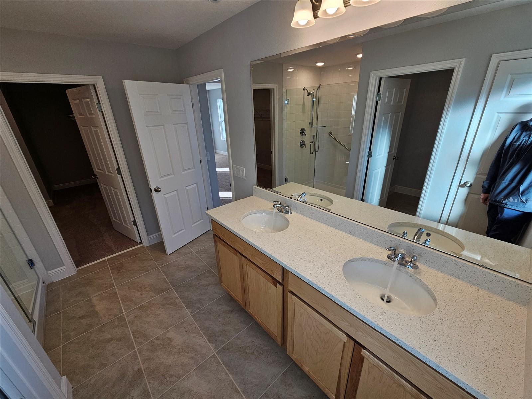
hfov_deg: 106.2
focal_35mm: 13
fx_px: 200
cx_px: 266
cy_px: 200
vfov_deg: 89.9
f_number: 2.2
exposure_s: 1/159
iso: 50
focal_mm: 2.2
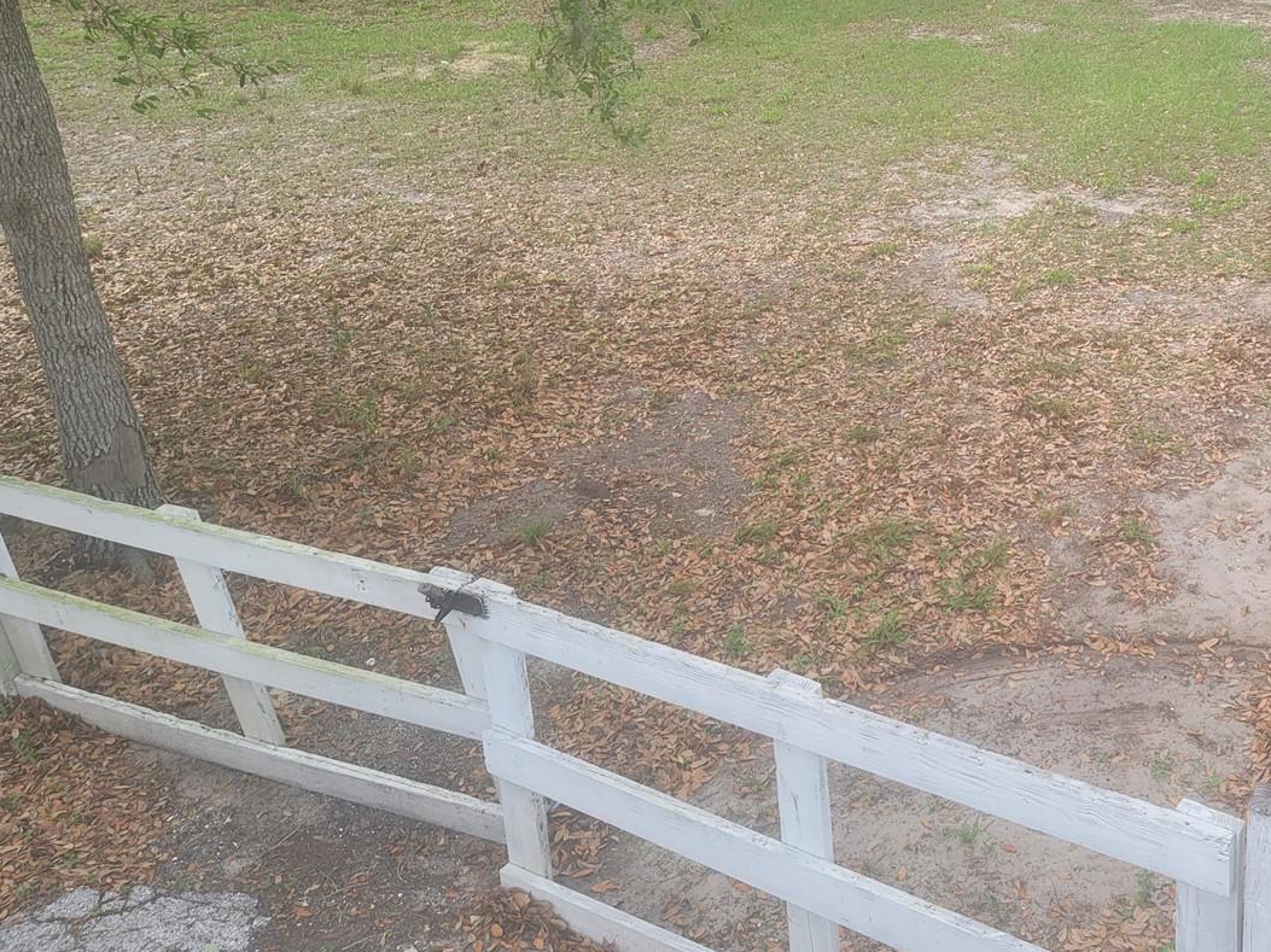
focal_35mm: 38
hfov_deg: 47.4
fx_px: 1395
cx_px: 935
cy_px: 294
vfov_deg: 37.2
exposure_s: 1/360
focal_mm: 7
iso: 20
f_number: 1.8
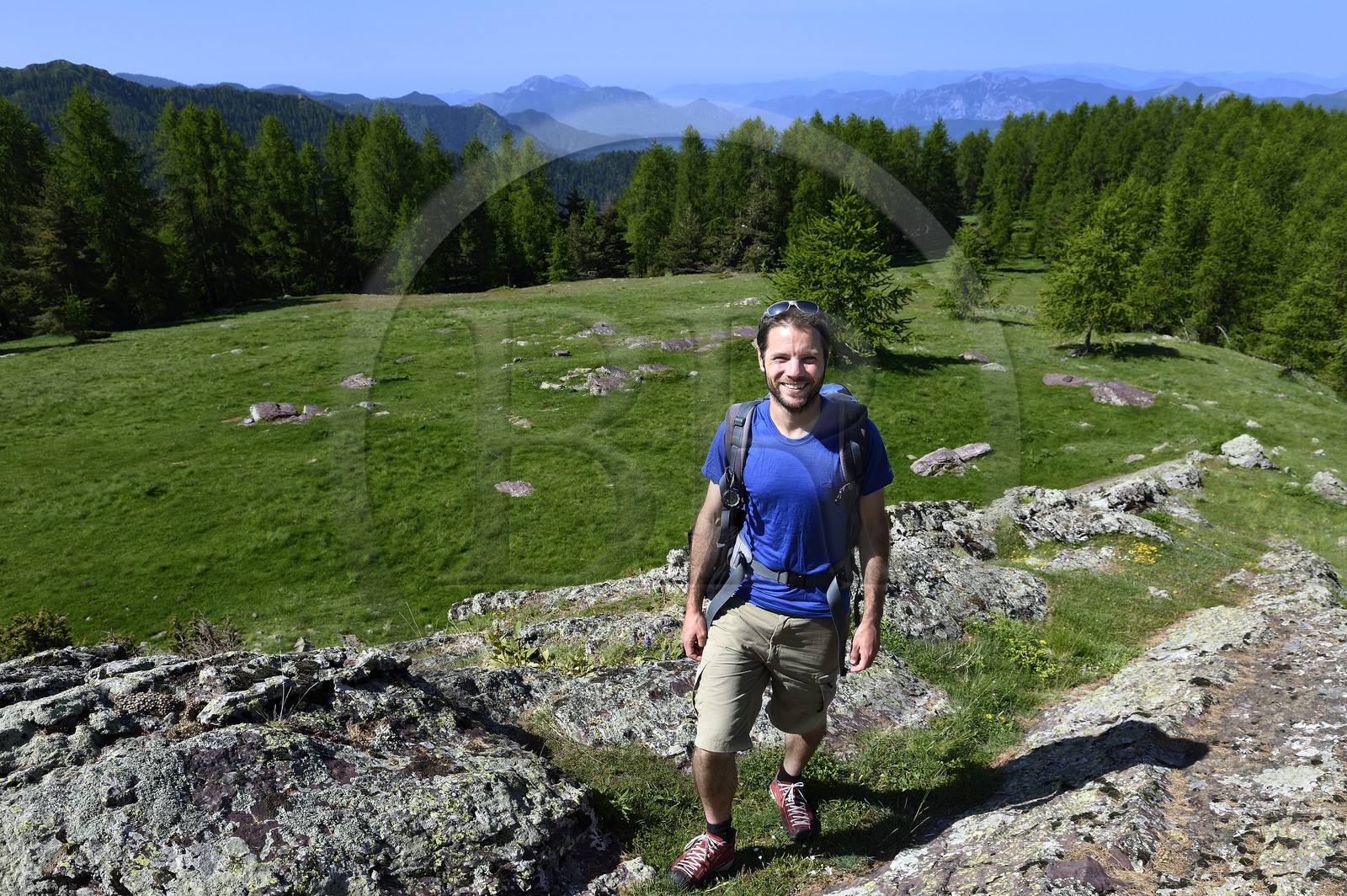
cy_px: 448
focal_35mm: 24
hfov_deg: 73.8
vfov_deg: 53.1
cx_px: 674
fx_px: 897
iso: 200
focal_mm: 24
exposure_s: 1/250
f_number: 10
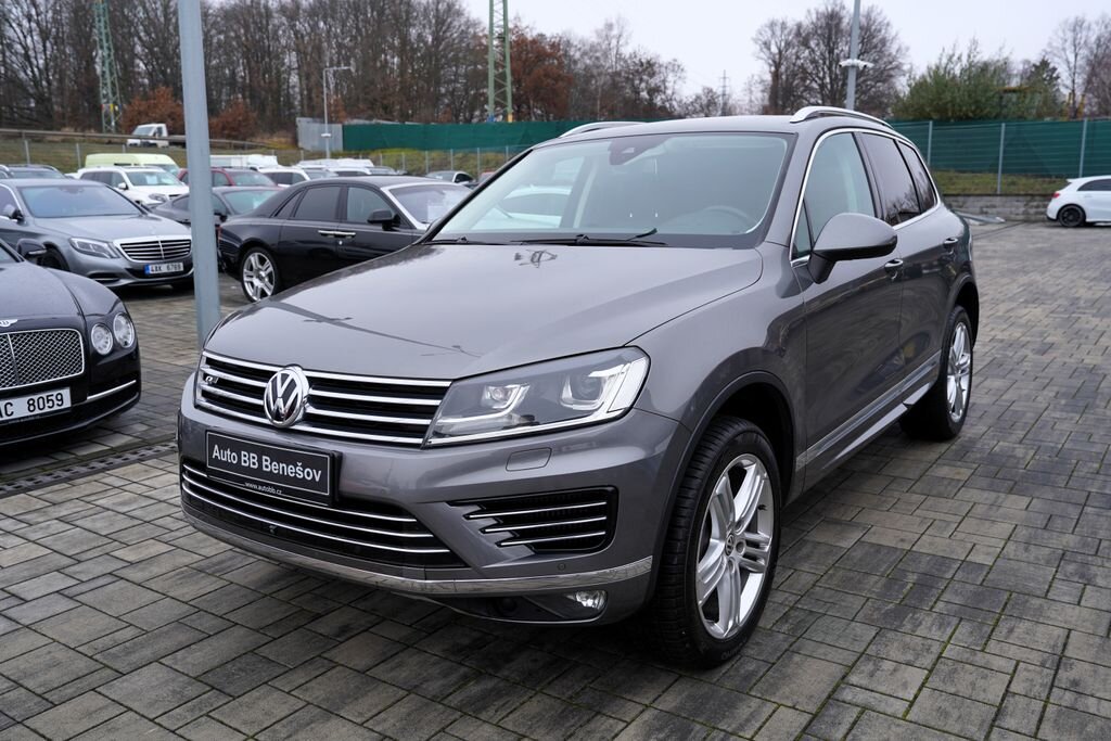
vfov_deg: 43.6
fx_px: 926
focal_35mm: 30
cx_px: 556
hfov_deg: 61.9
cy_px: 370
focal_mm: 30
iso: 100
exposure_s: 1/80
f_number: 4.5
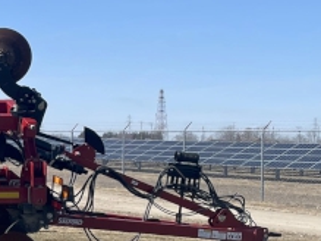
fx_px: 880
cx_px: -183
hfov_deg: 18.0
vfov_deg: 15.5
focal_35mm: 95
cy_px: 115
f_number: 1.6
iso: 32
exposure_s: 1/3731
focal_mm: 4.2
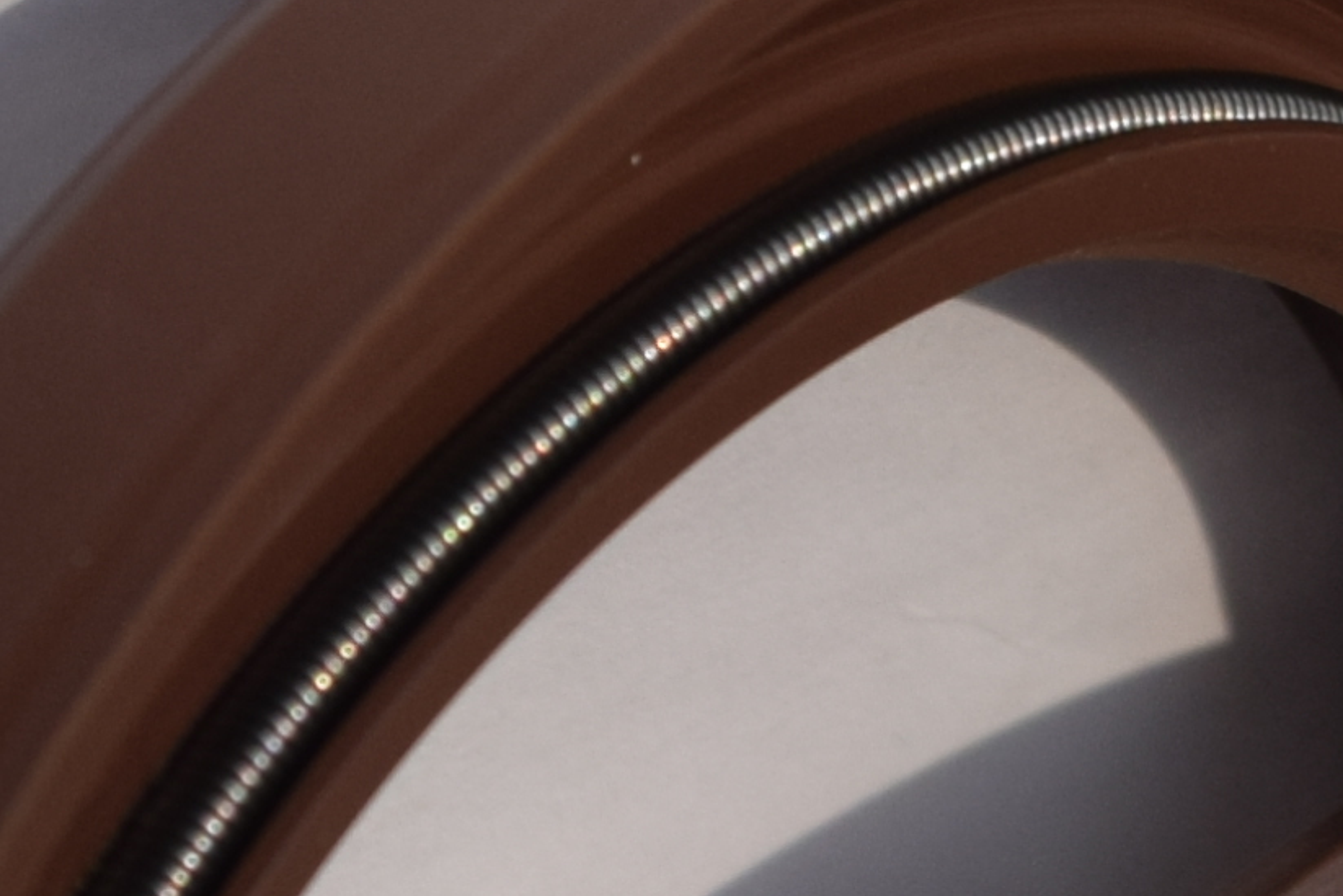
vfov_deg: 2.7
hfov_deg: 4.1
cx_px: 366
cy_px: 1910
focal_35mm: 503
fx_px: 18767
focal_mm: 46
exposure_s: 1/320
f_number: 8
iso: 200
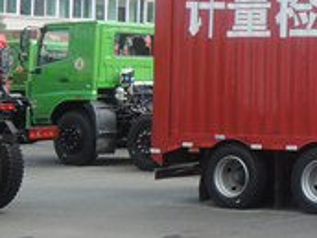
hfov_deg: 16.5
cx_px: 547
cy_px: 36
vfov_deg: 14.4
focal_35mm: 102
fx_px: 934
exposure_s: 1/640
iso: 80
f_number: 2.2
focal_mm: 5.1
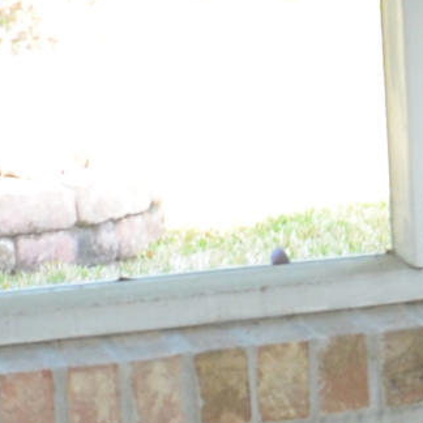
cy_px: 276
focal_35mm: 212
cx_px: 1061
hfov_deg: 7.6
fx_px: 2931
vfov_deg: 8.3
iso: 640
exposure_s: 1/80
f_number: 4.5
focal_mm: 18
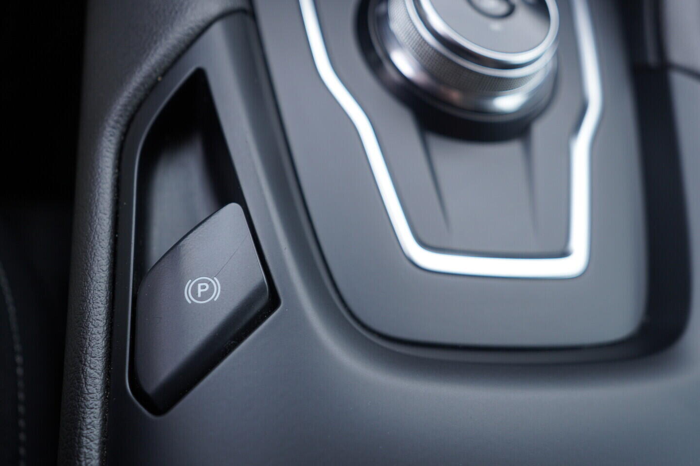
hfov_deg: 53.1
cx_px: 350
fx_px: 700
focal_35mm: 36
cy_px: 233
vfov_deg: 36.9
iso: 160
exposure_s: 1/40
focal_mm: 24
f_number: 2.8
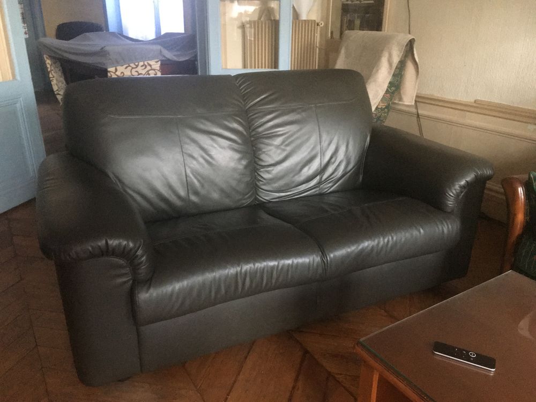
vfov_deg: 48.2
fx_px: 449
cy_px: 201
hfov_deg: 61.7
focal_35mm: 29
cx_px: 268
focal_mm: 4.15
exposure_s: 1/17
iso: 400
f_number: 2.2
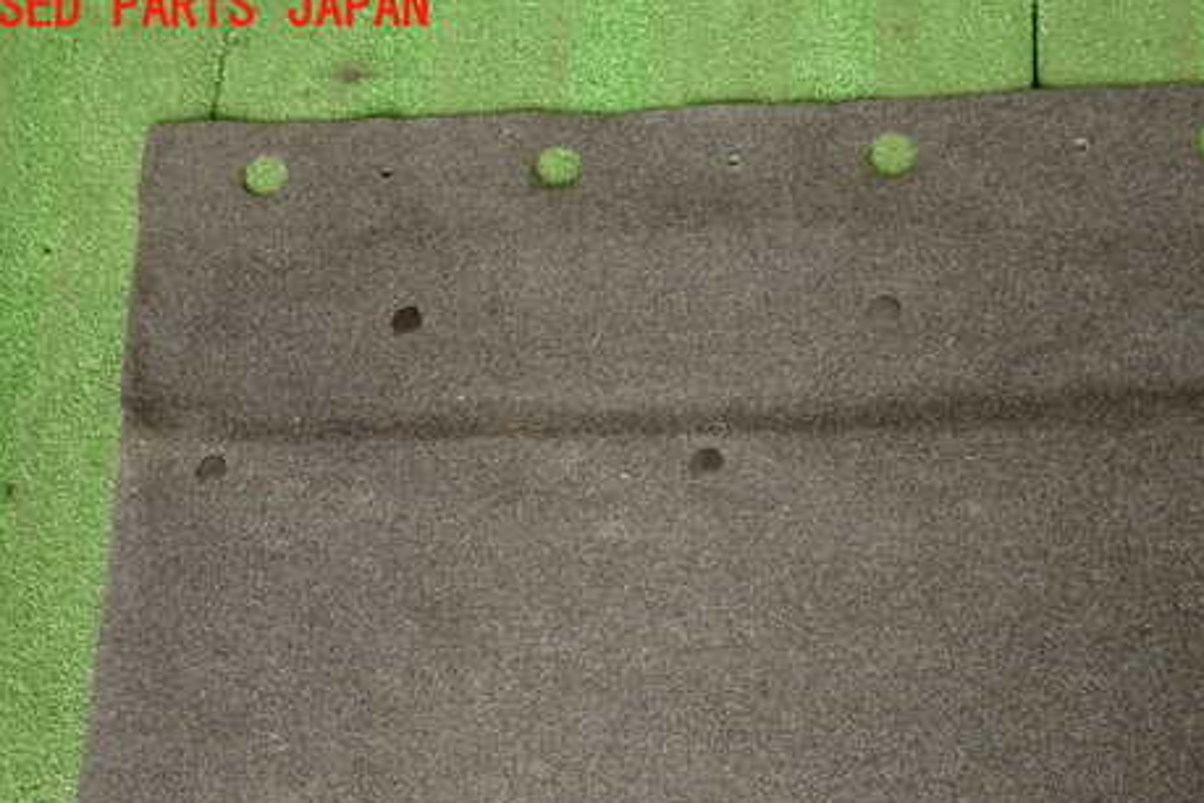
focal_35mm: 34
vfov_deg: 38.2
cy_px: 567
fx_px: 1137
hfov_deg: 55.3
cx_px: 740
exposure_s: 1/40
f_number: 2
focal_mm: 4.5
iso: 200
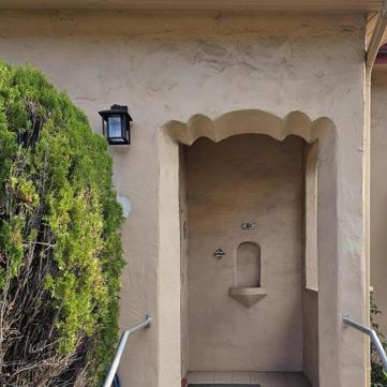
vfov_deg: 45.0
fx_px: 455
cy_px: 274
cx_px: 232
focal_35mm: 36
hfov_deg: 45.8
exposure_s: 1/157
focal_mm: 6.3
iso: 10
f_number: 1.7
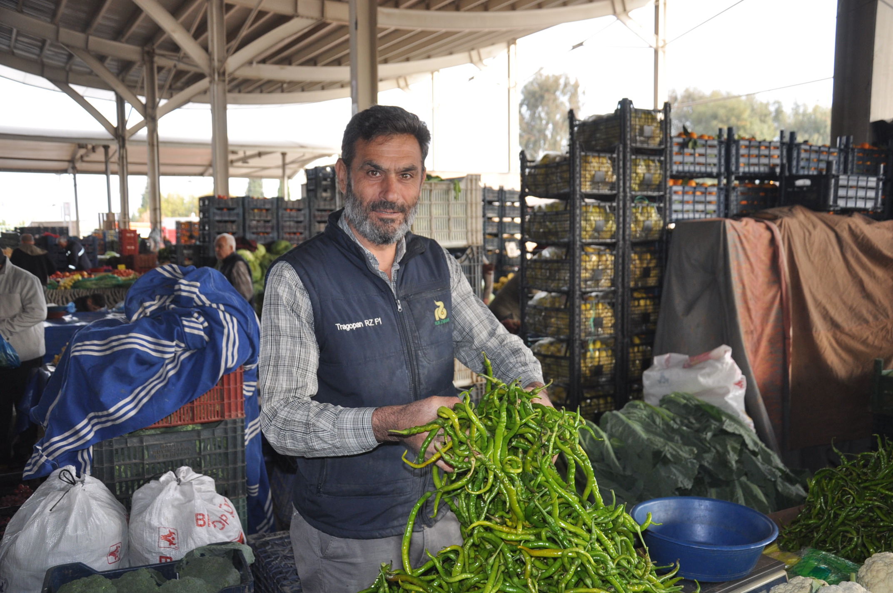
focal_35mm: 33
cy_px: 296
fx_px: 818
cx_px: 446
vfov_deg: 39.9
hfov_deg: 57.3
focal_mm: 22
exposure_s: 1/200
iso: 400
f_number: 3.8
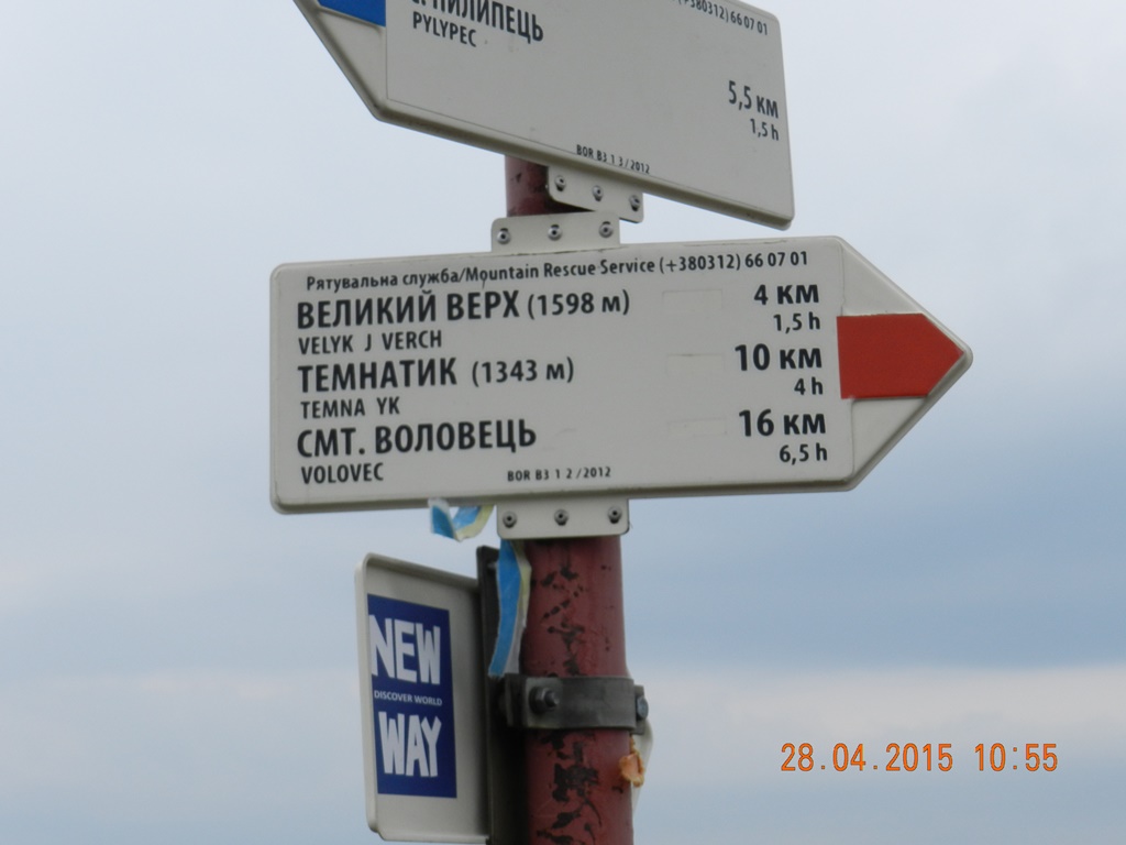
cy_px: 422
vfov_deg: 21.6
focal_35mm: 68
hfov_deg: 28.6
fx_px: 2212
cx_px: 563
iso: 160
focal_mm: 12.1
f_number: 4.7
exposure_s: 1/800
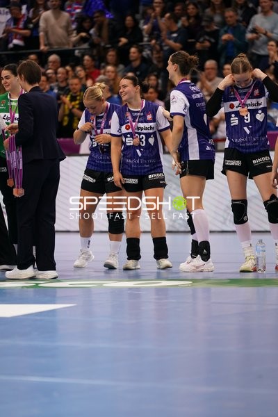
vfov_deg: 10.3
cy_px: 208
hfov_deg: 6.9
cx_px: 139
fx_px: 2316
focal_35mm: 200
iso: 2000
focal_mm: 200
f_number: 2.8
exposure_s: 1/1000
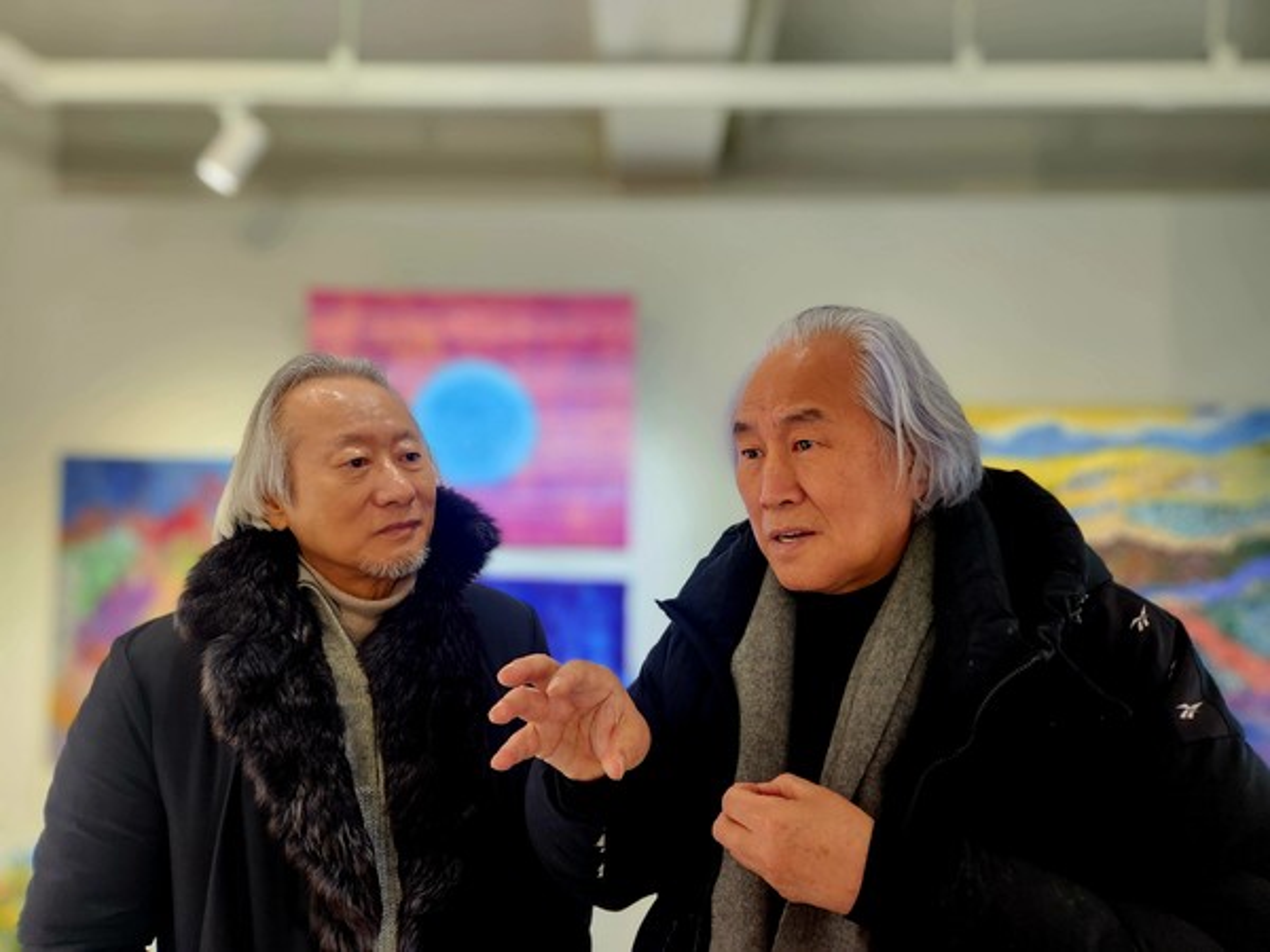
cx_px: 635
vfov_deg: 58.9
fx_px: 844
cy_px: 476
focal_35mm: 23
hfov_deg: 73.9
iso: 200
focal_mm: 5.4
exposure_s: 1/120
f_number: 1.8
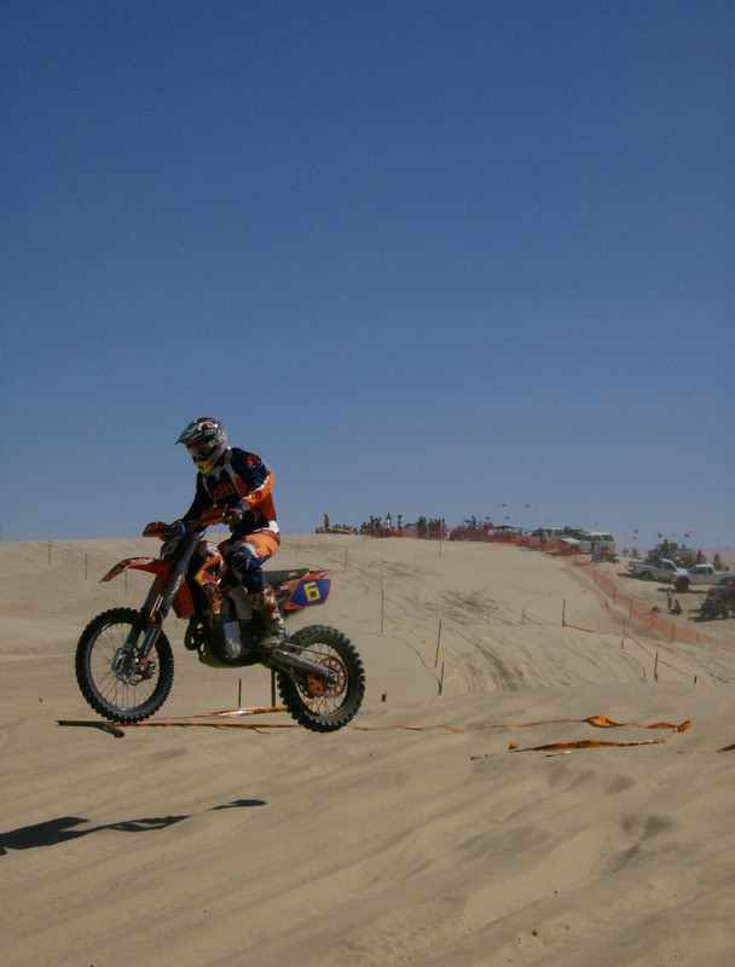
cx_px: 368
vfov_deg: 27.6
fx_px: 1965
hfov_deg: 21.2
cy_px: 484
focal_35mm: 70
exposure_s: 1/2000
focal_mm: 11.6
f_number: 6.2
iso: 100
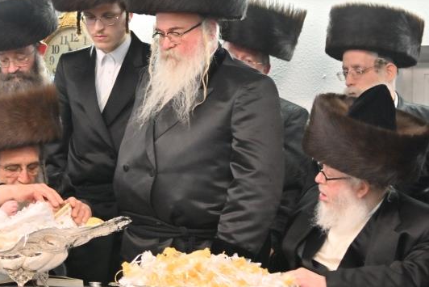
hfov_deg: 13.6
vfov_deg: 9.2
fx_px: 1788
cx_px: 43
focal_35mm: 150
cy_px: 129
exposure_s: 1/400
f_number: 4
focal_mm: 52
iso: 800
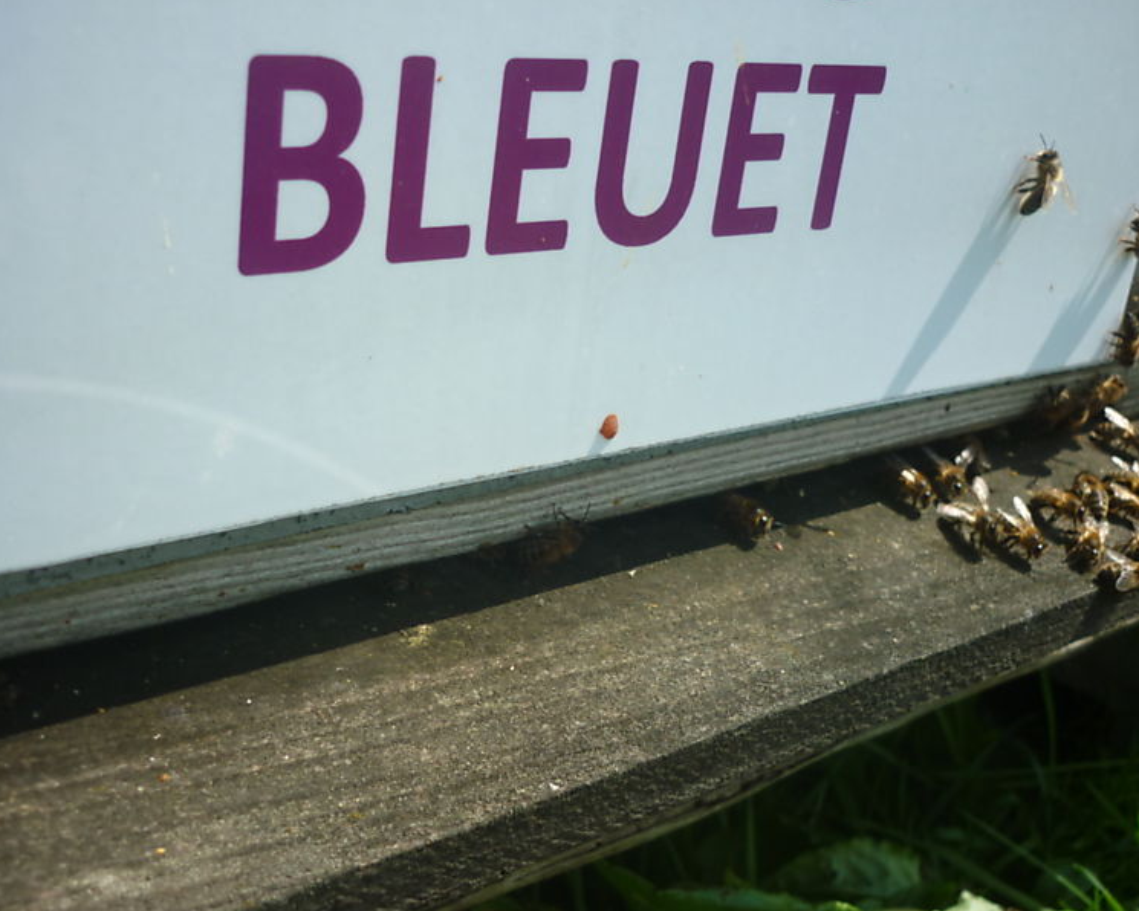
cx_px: 555
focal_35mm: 44
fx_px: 1483
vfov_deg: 34.2
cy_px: 454
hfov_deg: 42.0
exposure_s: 1/800
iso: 80
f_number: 3
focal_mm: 6.9
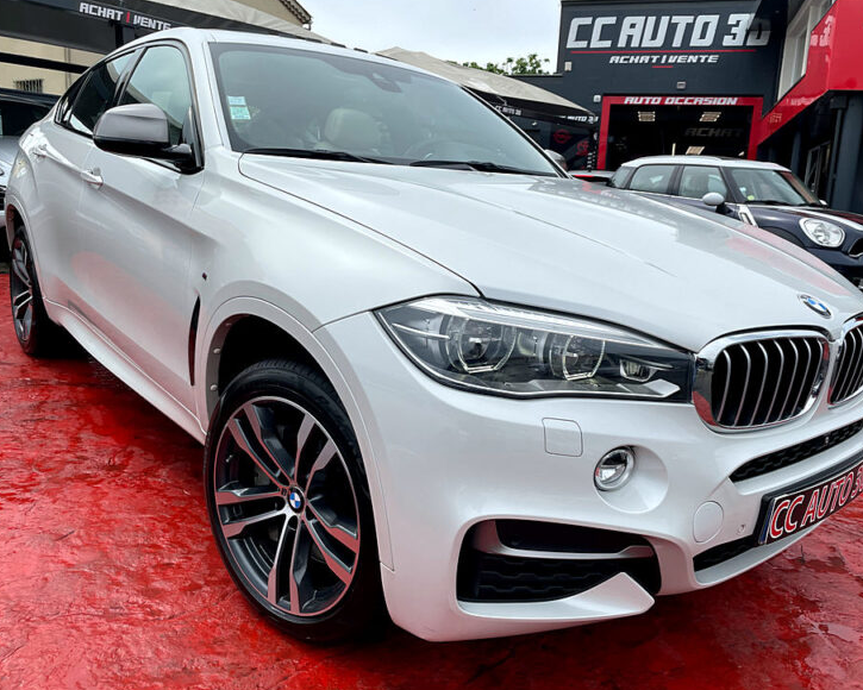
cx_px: 439
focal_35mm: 28
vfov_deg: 51.5
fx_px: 715
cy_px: 349
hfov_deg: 62.2
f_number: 1.6
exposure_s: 1/4000
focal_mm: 4.2
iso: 32
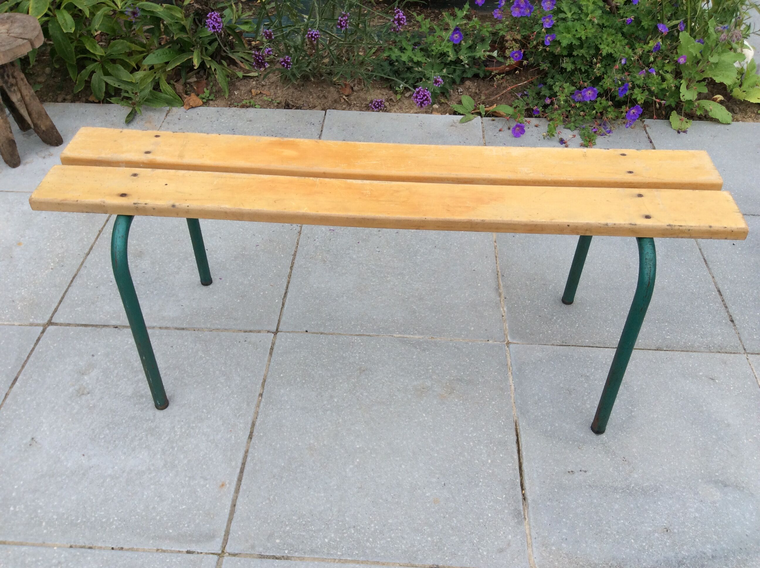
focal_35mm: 32
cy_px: 284
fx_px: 702
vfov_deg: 44.1
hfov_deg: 56.9
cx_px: 380
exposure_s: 1/287
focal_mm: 3.3
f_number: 2.4
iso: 32
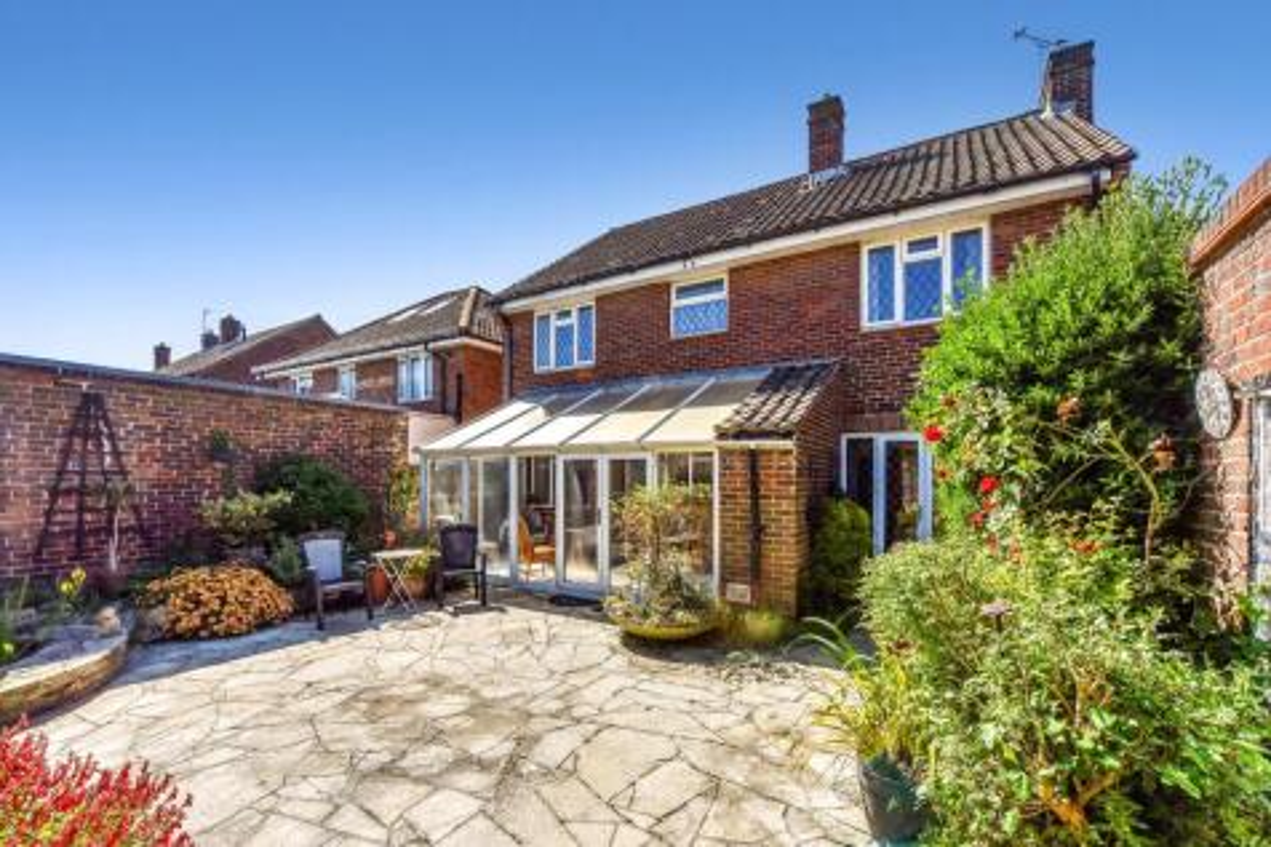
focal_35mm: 14
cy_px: 424
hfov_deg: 104.3
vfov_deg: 81.2
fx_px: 494
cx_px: 636
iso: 640
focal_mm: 14
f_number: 9
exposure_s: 1/1600
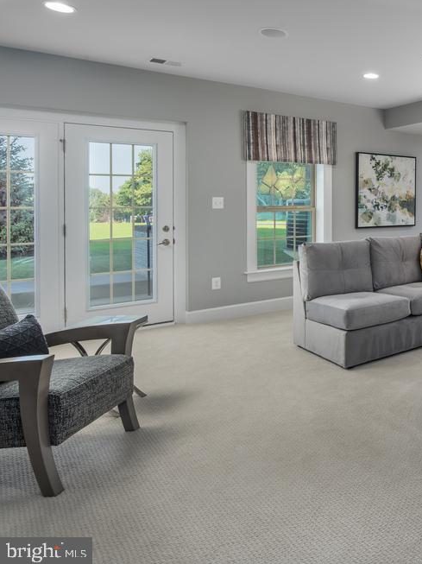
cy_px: 279
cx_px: 431
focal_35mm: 28
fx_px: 456
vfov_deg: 63.5
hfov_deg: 42.3
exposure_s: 1/250
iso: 320
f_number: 9
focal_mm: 19
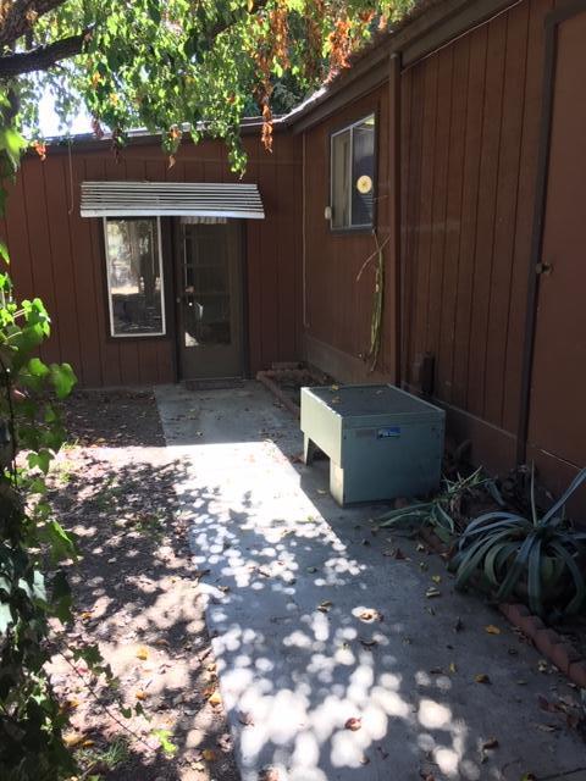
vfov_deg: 61.7
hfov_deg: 48.2
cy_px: 390
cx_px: 293
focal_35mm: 29
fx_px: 655
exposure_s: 1/120
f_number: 2.2
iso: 40
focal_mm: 4.15
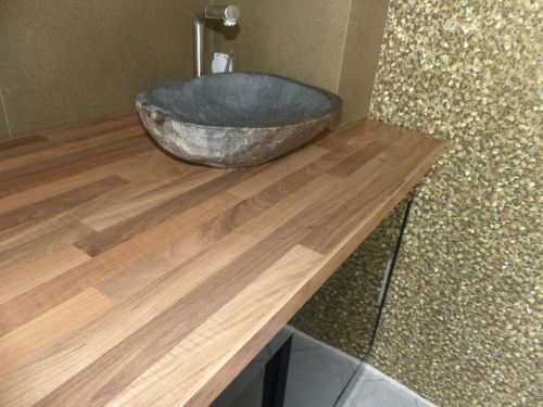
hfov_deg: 69.4
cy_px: 204
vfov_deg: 54.9
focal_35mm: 25
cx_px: 272
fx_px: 392
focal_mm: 4.5
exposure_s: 1/60
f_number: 2.8
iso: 400
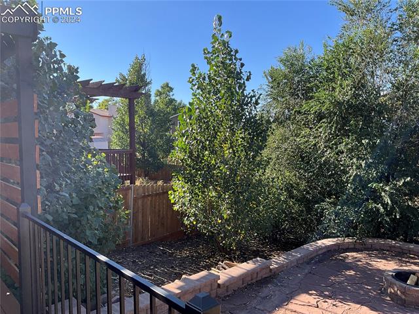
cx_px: 210
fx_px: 351
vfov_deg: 48.2
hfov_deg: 61.7
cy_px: 157
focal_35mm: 29
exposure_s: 1/650
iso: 25
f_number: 1.8
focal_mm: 3
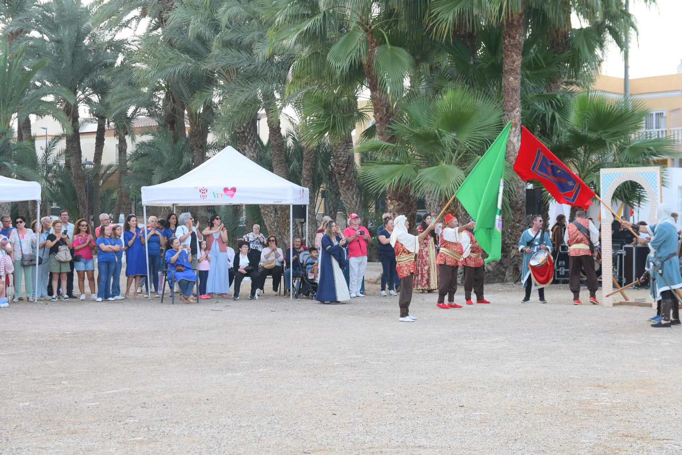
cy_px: 228
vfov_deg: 18.2
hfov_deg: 27.0
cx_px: 341
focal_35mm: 75
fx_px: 1420
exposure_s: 1/400
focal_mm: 50
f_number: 5
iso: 800
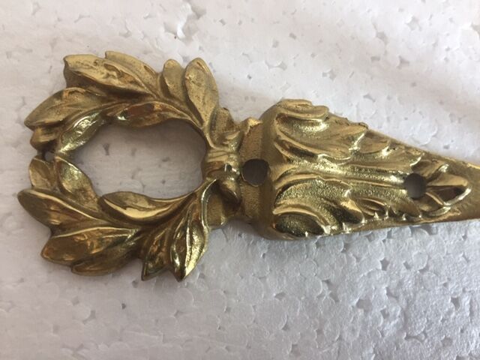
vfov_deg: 48.2
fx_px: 402
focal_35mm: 29
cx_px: 240
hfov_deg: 61.7
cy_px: 180
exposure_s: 1/33
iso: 125
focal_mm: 4.15
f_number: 2.2
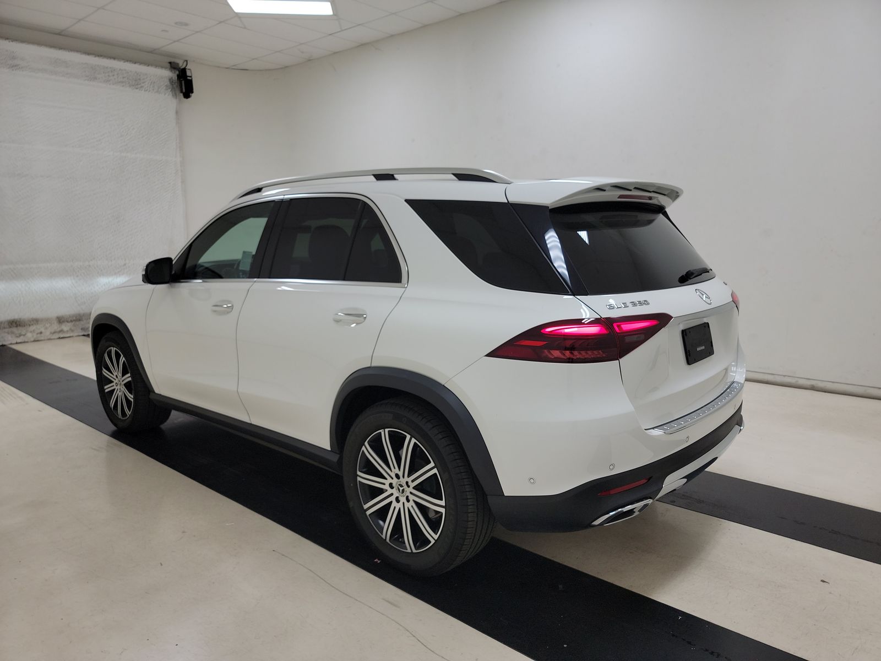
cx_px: 440
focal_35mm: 24
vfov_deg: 56.8
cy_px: 330
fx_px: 611
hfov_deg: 71.6
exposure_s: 1/151
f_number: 1.8
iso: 50
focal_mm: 6.7
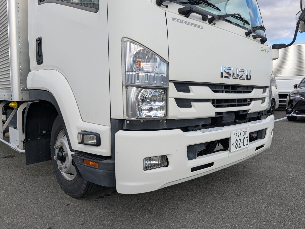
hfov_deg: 65.3
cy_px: 114
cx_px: 152
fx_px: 238
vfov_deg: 51.4
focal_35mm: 27
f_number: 1.73
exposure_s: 1/1462
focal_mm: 4.38
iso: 56
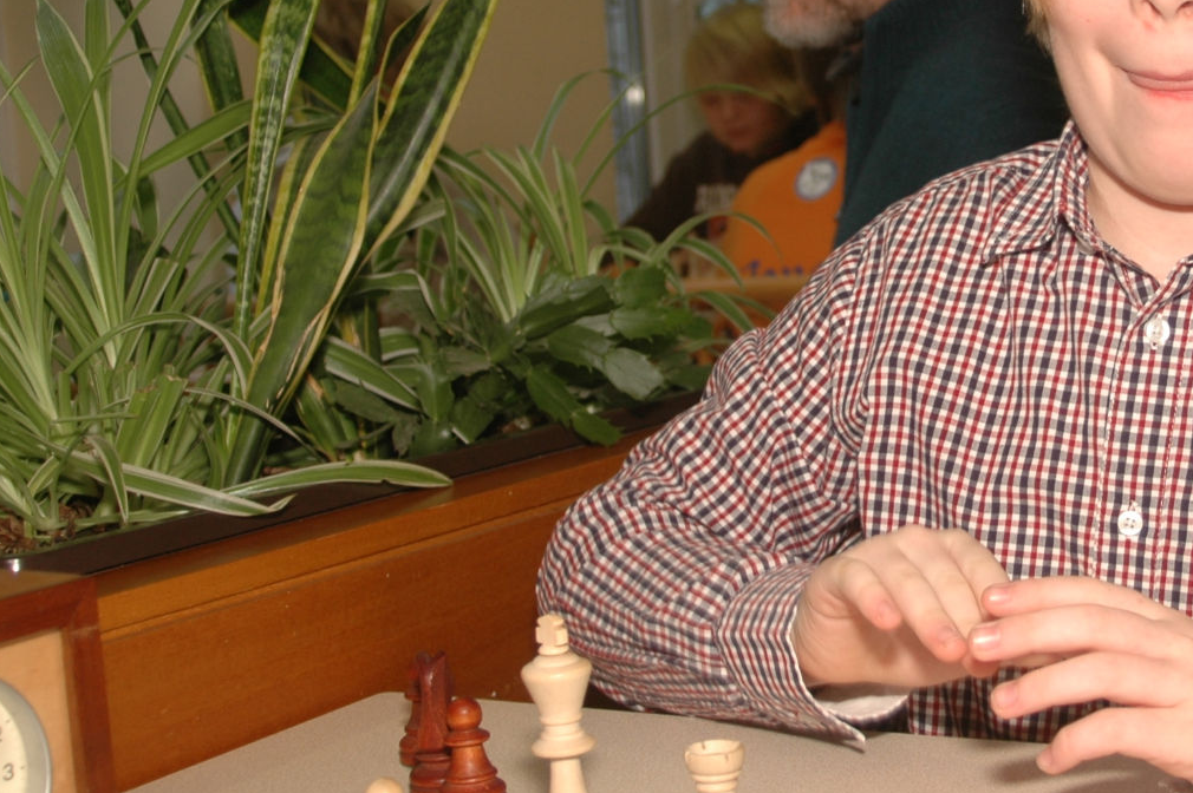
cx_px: 947
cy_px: 205
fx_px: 2417
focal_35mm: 73
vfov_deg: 18.5
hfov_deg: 27.2
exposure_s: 1/60
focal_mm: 24
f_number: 4
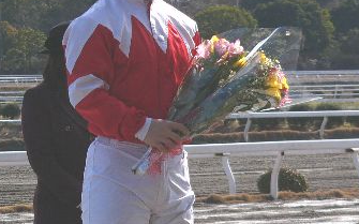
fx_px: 2415
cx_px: 110
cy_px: 123
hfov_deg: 8.5
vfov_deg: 5.3
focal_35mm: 247
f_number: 6.5
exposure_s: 1/1000
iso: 50
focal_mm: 20.2
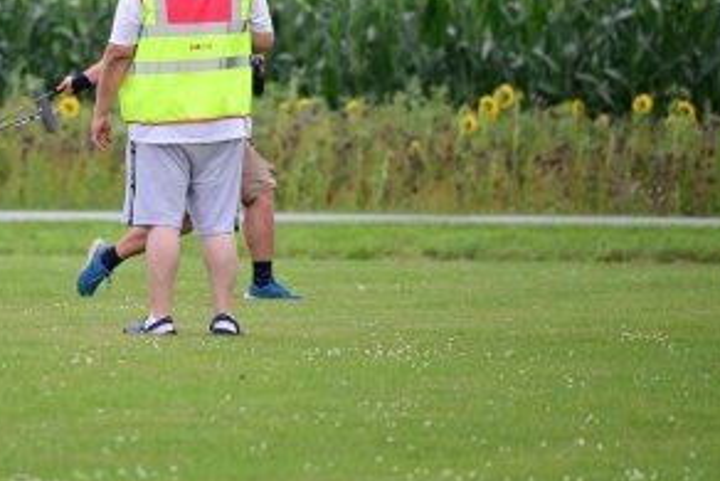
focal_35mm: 680
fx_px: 13606
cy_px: 146
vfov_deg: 2.0
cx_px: 139
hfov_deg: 3.0
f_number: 6.3
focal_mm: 400
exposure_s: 1/1600
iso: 1000
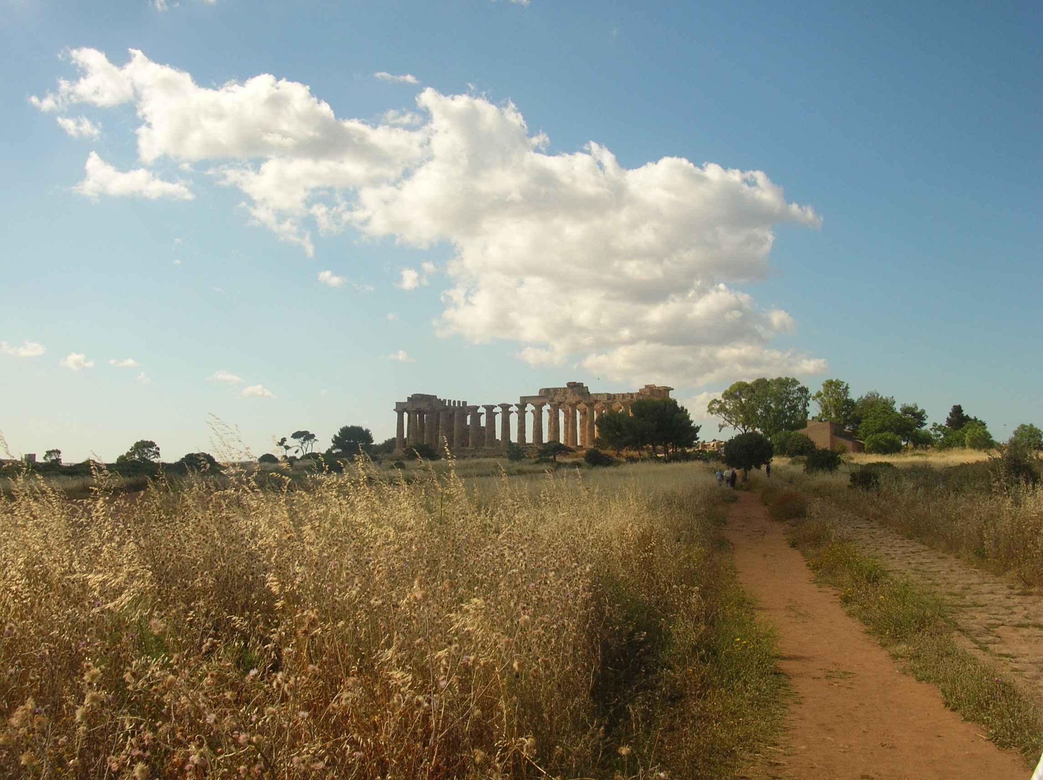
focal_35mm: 35
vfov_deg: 40.6
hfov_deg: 52.7
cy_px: 390
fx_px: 1054
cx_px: 522
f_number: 5.6
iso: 50
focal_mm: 5.8
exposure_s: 1/387
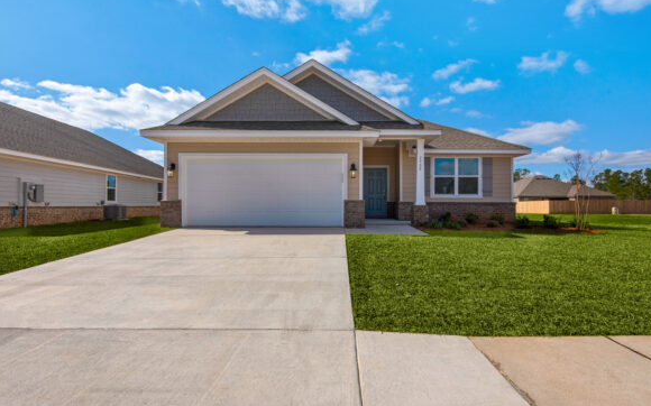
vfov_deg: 62.2
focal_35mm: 19
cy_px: 201
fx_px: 337
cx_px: 336
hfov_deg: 88.0
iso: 200
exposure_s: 1/2000
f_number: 11
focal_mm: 18
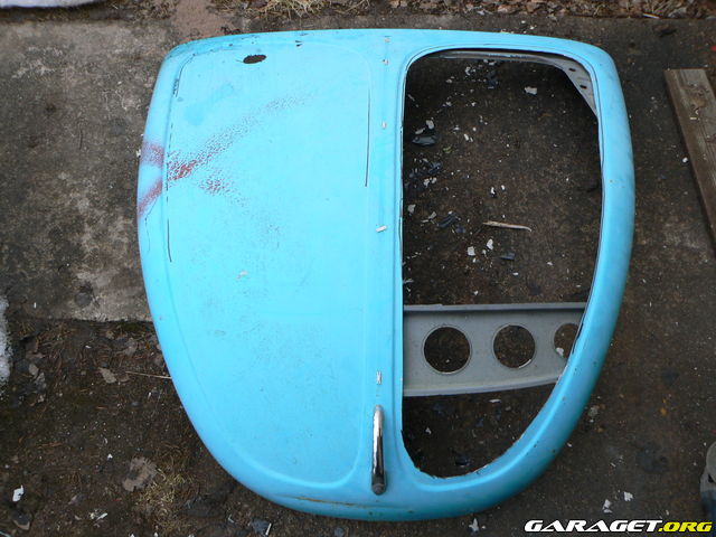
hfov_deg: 51.4
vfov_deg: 39.7
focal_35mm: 36
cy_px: 268
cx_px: 358
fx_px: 745
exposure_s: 1/50
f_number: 3.6
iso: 80
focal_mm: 6
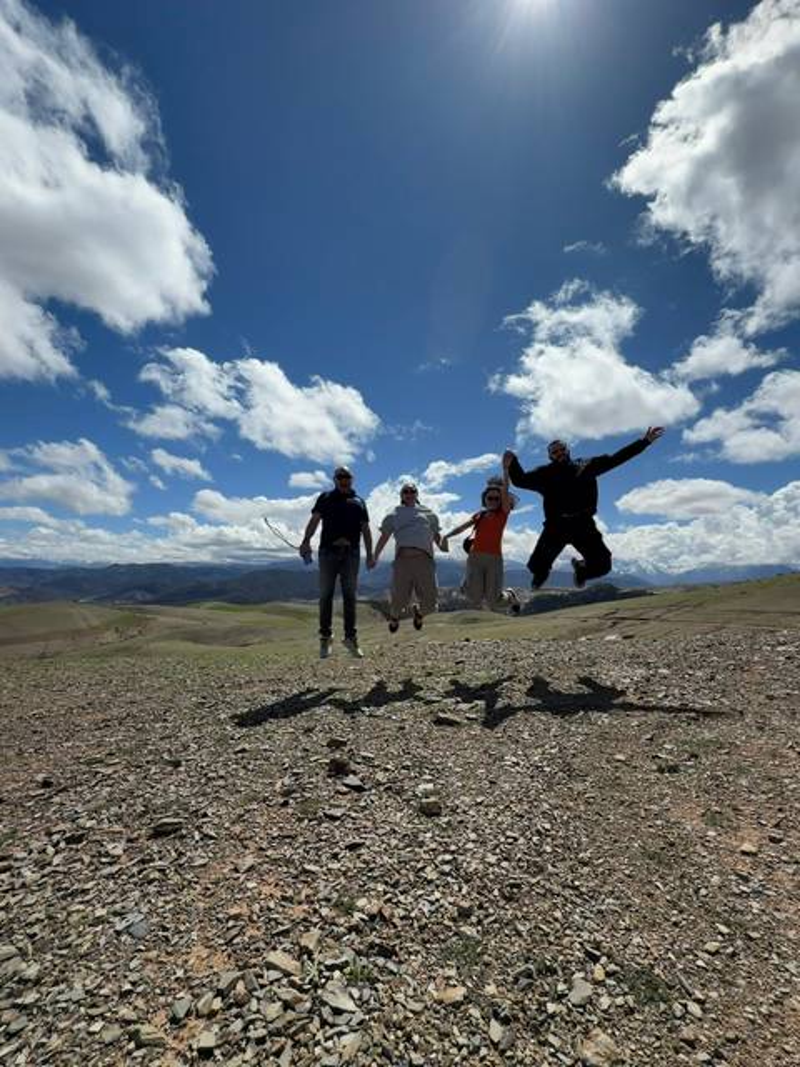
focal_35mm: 14
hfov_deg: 85.7
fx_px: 431
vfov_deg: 102.1
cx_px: 400
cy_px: 534
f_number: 2.2
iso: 20
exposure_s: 1/1745
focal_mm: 2.22
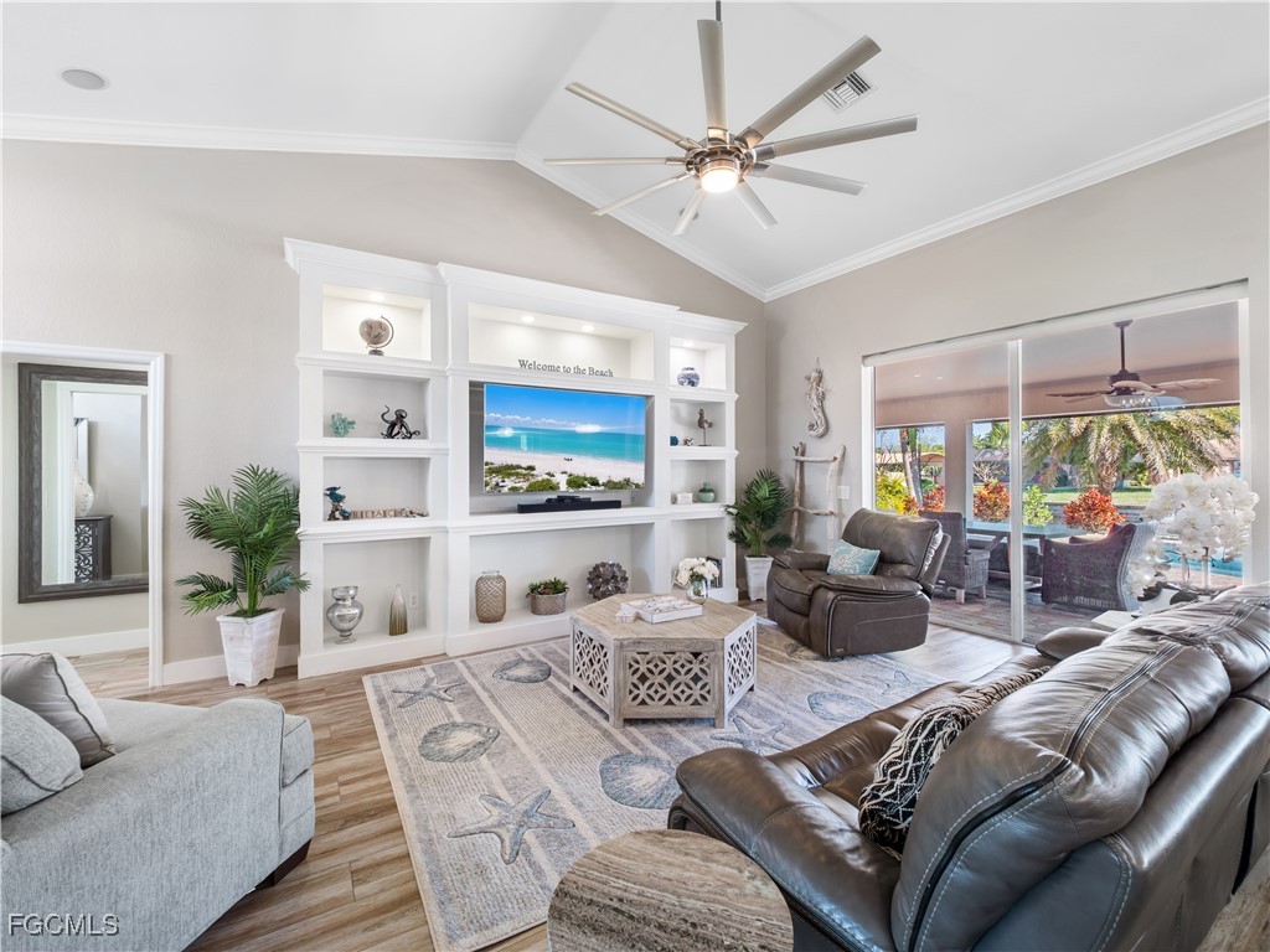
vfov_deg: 85.7
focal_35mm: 14
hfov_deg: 102.1
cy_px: 476
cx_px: 635
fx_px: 514
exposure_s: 1/2
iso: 200
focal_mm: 7
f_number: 7.1
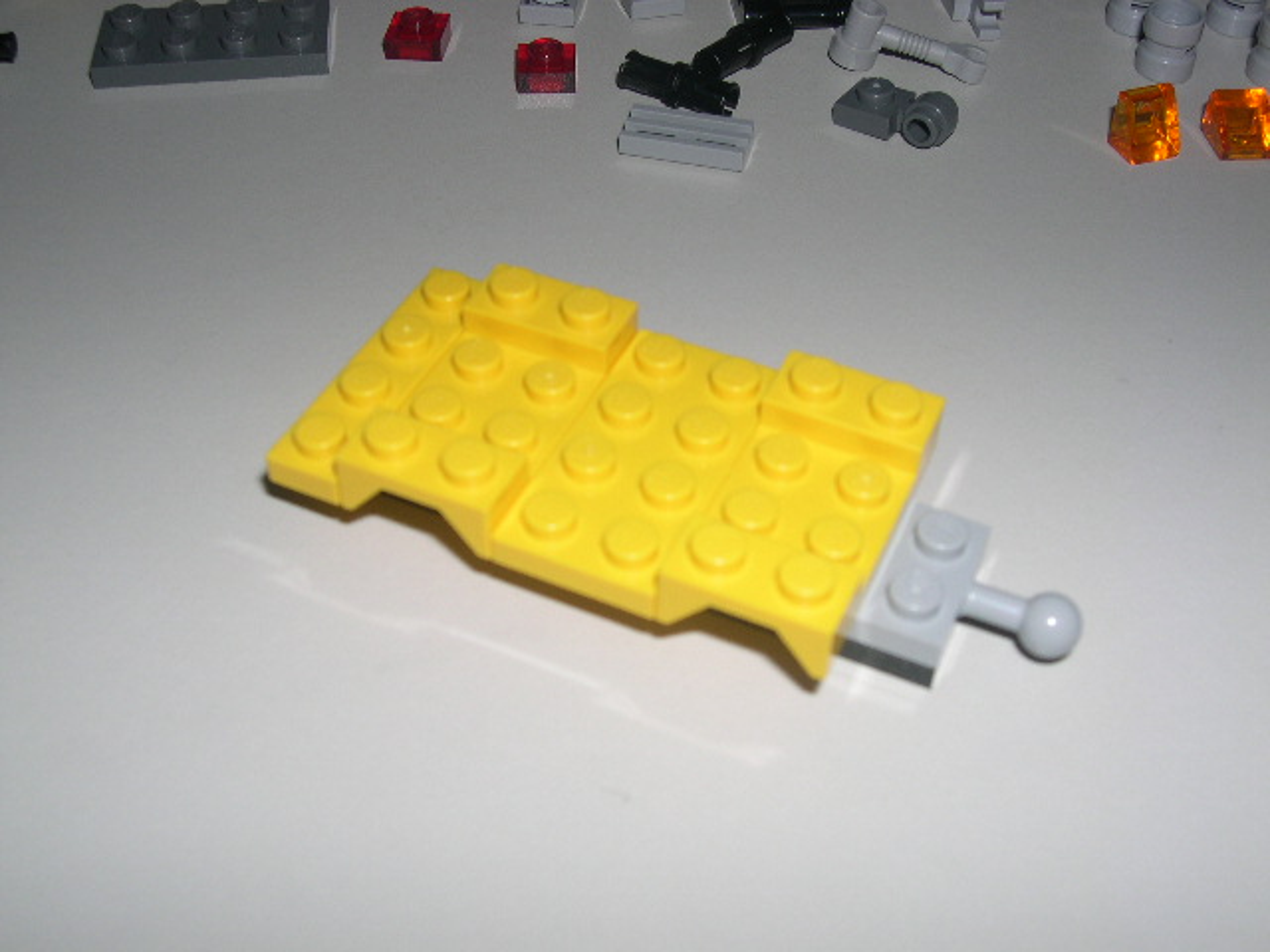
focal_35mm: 42
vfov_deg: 34.3
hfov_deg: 44.8
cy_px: 476
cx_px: 635
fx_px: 1541
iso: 100
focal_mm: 9
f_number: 8
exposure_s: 1/60
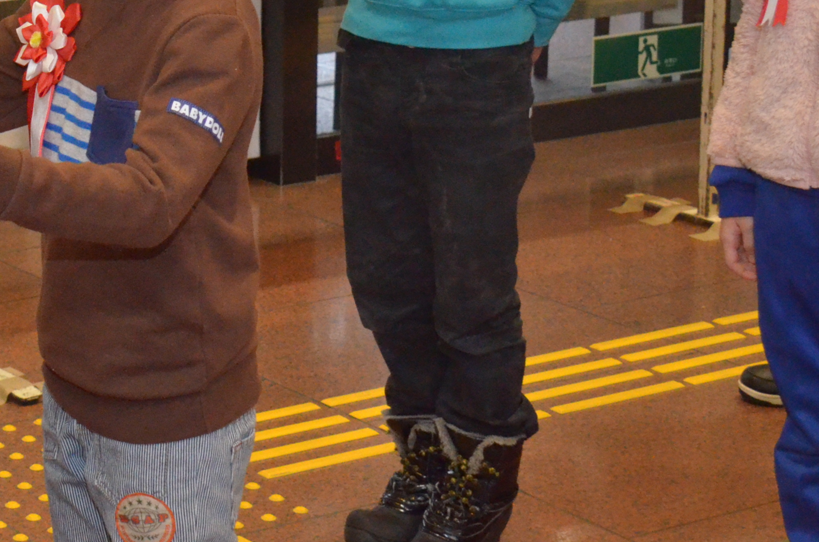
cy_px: -32
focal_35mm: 116
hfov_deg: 17.0
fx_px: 2634
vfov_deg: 11.6
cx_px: -137
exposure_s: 1/250
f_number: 5.6
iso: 3200
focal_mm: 32
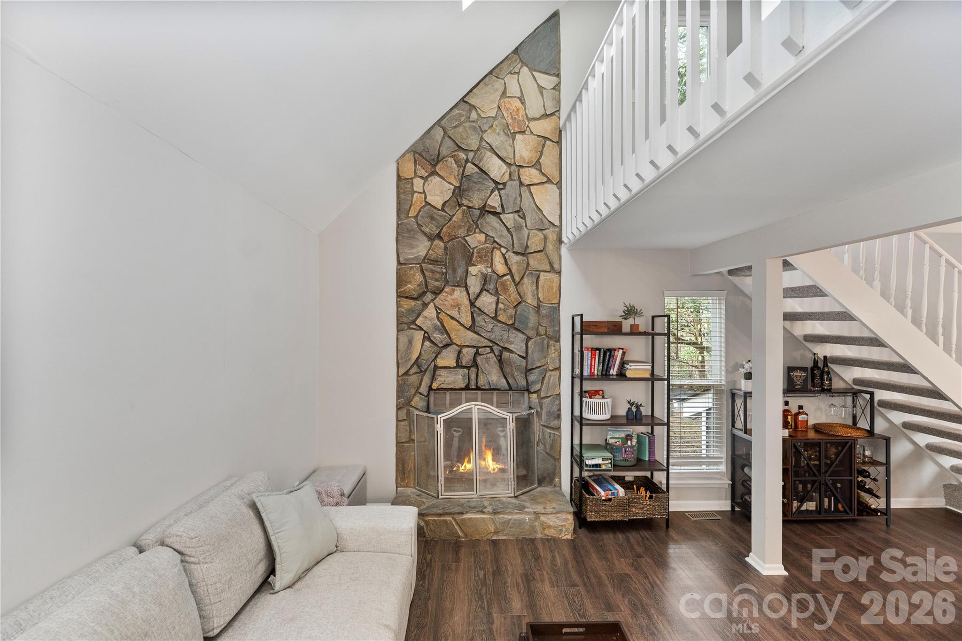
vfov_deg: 73.7
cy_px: 320
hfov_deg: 96.7
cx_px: 481
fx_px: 427
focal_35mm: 16
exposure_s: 1/60
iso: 1250
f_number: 4
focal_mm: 16
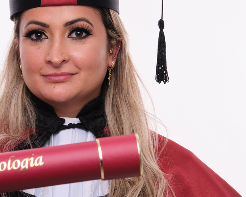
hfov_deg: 15.5
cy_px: 103
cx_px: 63
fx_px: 903
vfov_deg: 12.4
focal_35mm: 124
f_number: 10
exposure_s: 1/125
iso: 160
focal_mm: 44.7
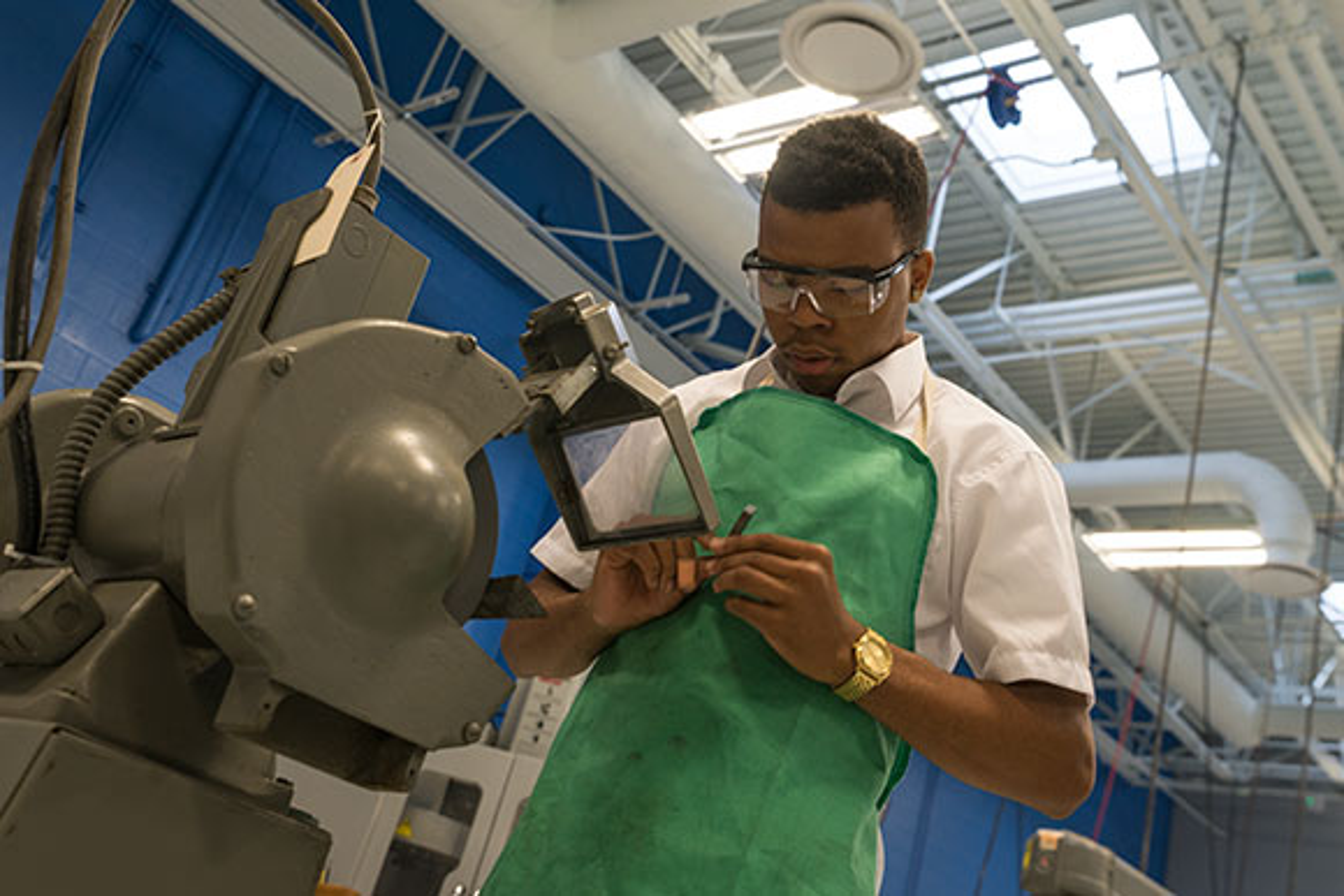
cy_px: 448
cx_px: 672
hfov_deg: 55.8
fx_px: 1270
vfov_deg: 38.9
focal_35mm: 34
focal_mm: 34
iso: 800
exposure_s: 1/180
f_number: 6.7
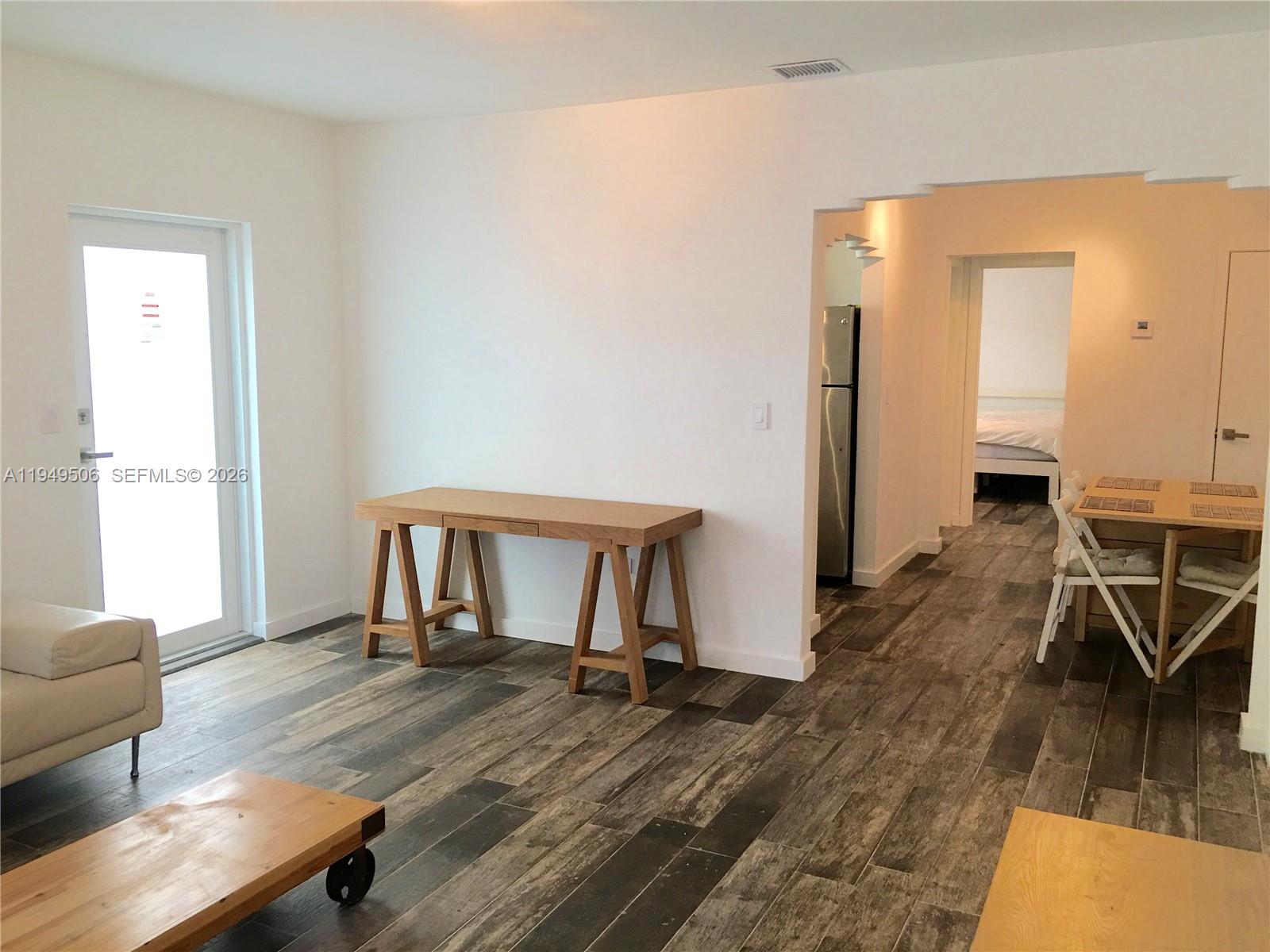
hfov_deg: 61.7
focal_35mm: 29
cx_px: 635
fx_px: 1064
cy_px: 476
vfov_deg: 48.2
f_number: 2.2
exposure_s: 1/30
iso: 32
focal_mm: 4.15
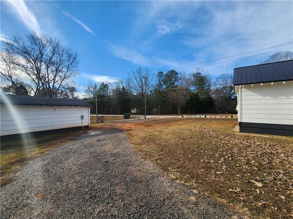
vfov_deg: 89.9
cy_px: 110
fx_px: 110
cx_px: 146
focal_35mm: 13
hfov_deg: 106.2
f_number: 2.2
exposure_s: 1/1225
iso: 50
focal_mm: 2.2
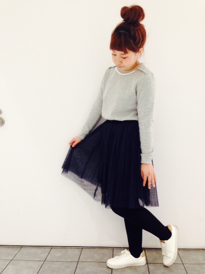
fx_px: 261
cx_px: 102
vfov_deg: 55.4
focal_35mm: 33
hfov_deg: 42.9
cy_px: 137
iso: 160
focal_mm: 4.12
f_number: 2.4
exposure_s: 1/20
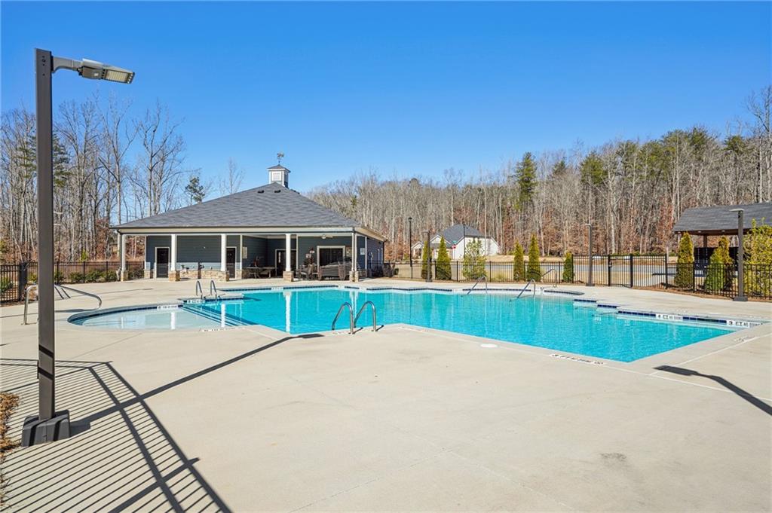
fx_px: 450
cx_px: 386
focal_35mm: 21
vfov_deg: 59.4
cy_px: 256
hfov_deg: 81.2
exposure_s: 1/200
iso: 100
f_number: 8
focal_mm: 21
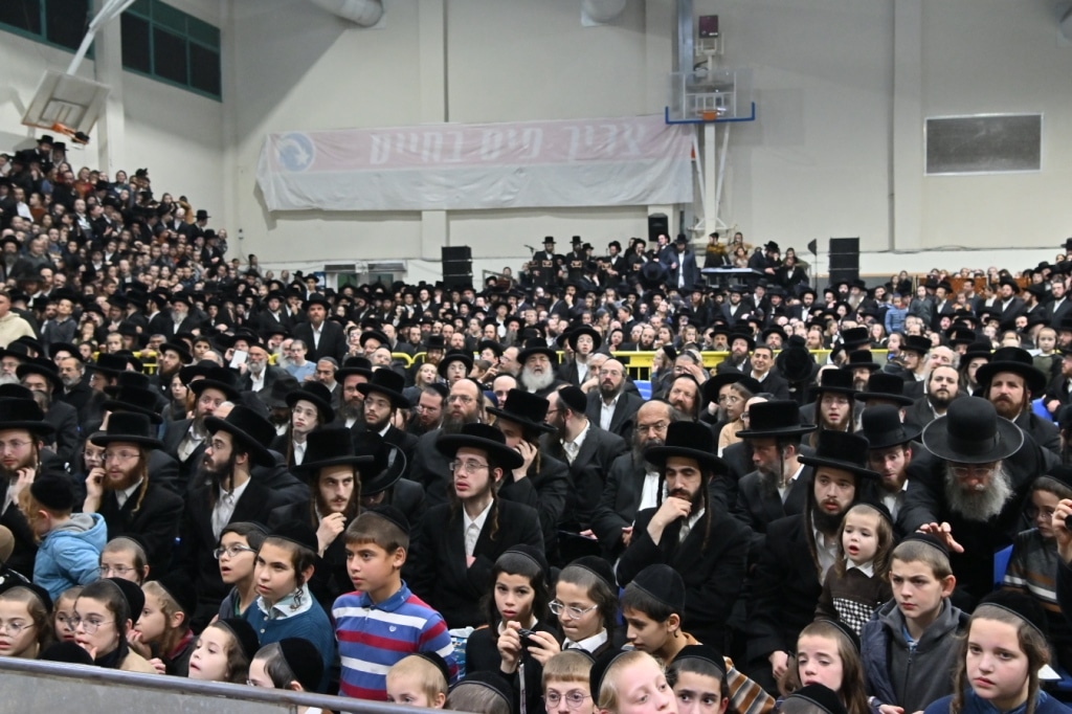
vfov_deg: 36.8
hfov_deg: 53.1
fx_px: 1072
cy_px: 357
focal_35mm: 36
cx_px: 536
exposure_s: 1/160
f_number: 4
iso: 800
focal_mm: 24
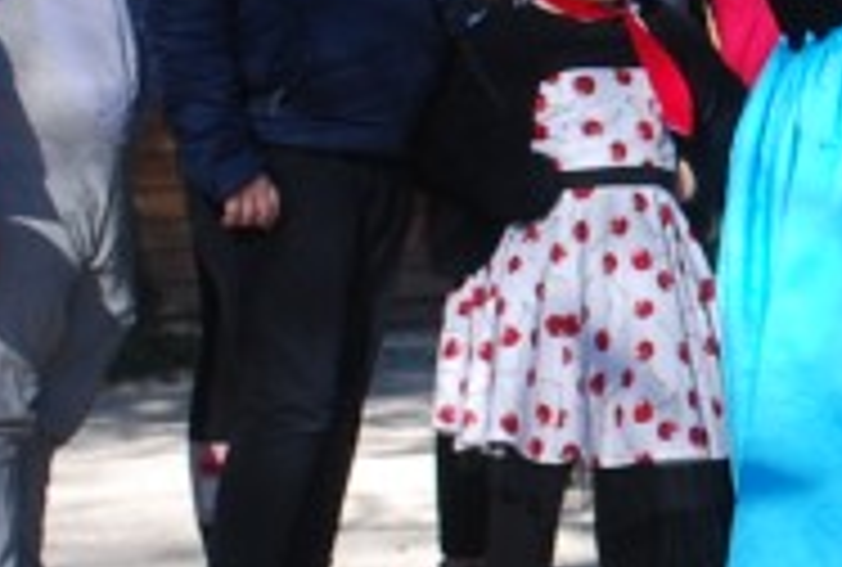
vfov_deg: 4.1
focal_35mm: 336
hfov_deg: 6.0
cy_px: -74
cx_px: 1698
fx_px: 7884
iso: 100
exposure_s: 1/160
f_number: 6.3
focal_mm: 42
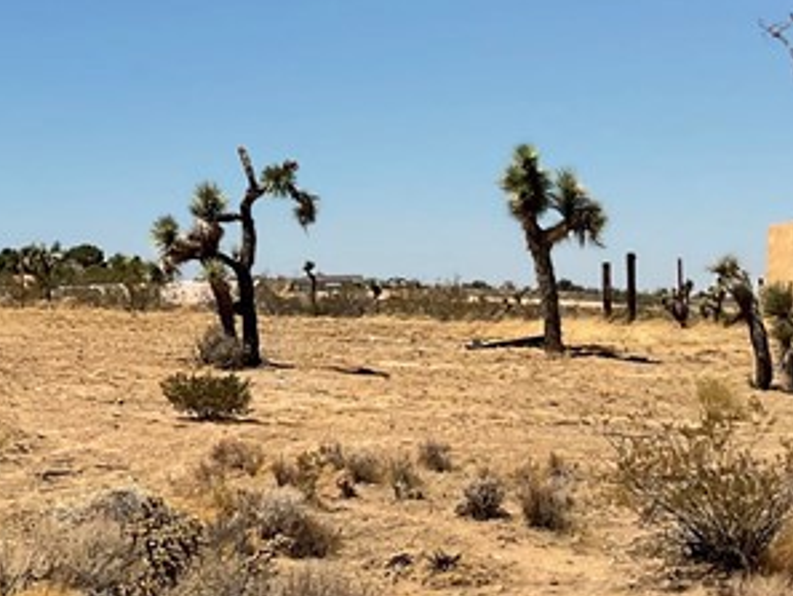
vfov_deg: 14.7
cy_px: 144
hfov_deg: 18.8
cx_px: -85
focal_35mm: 100
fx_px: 2292
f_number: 1.8
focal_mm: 3
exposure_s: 1/3322
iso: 16
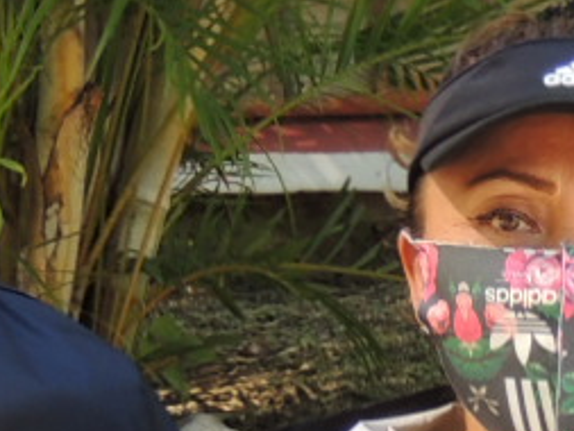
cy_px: 898
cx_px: 887
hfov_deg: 7.2
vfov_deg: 5.3
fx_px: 4512
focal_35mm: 272
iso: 100
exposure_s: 1/50
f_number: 3.4
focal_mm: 7.6
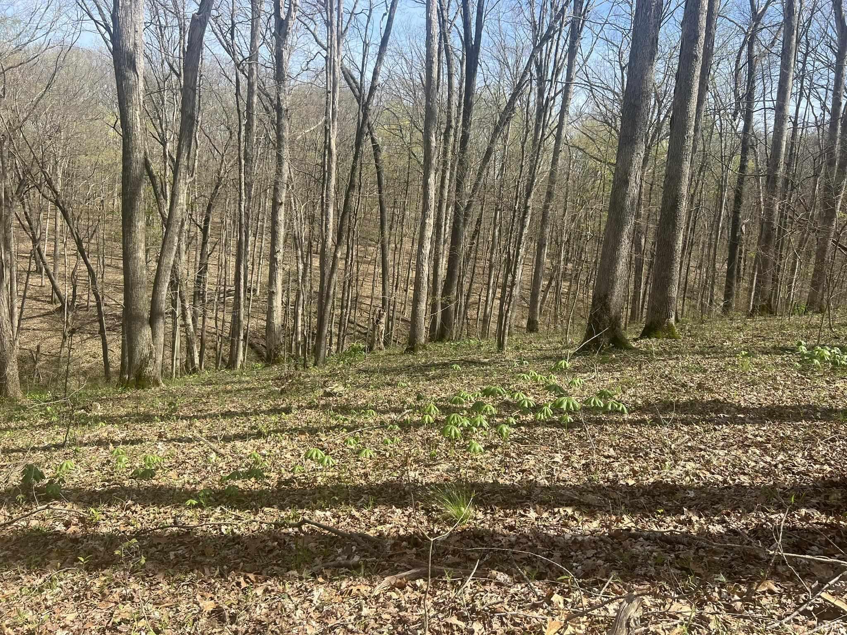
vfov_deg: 53.1
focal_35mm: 26
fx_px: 636
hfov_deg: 67.3
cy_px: 318
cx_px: 424
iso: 50
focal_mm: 5.7
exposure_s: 1/1698
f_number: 1.5
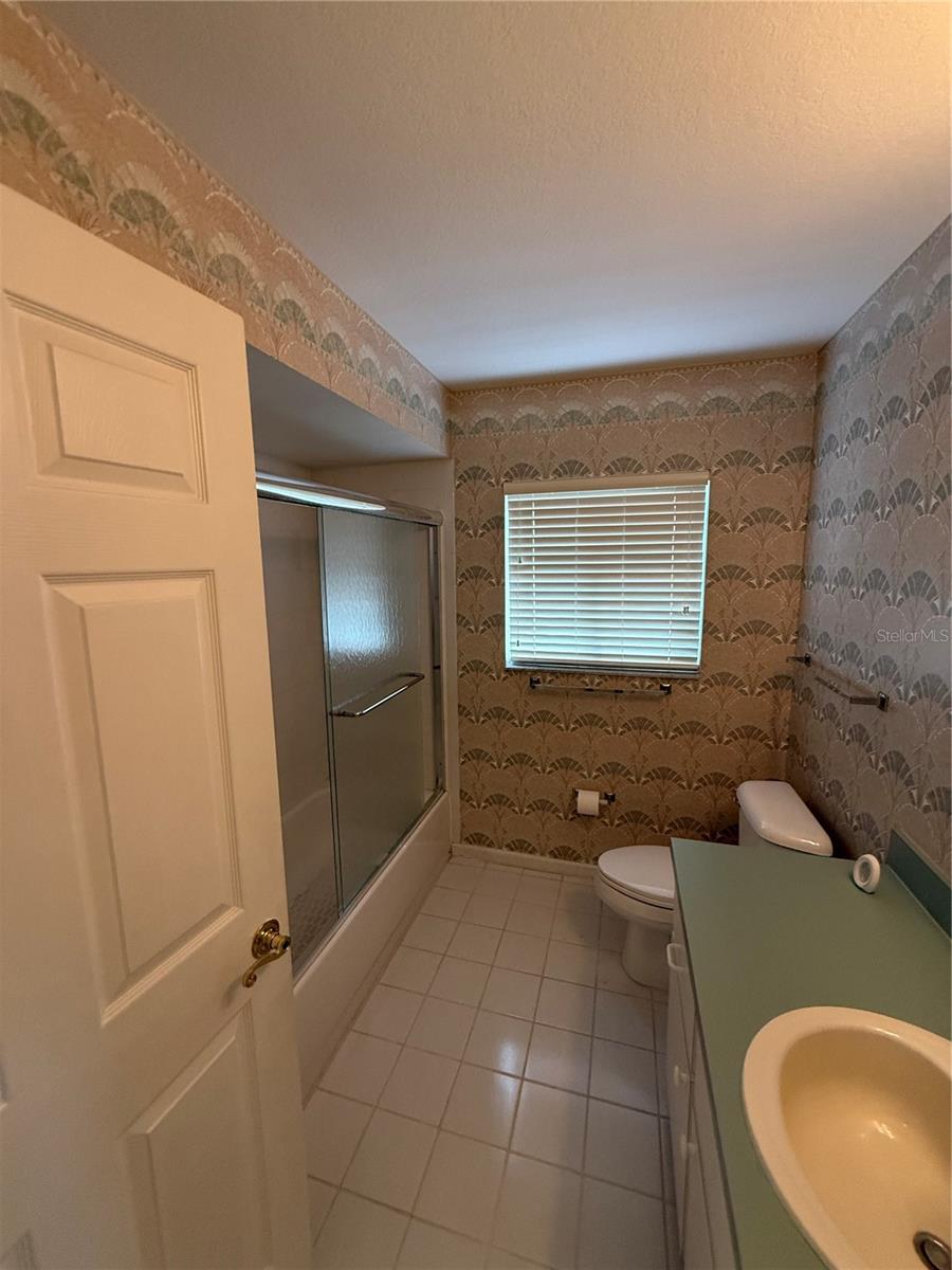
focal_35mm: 14
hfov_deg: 85.7
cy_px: 635
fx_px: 513
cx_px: 476
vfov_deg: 102.1
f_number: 2.2
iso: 320
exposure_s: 1/120
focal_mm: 2.22
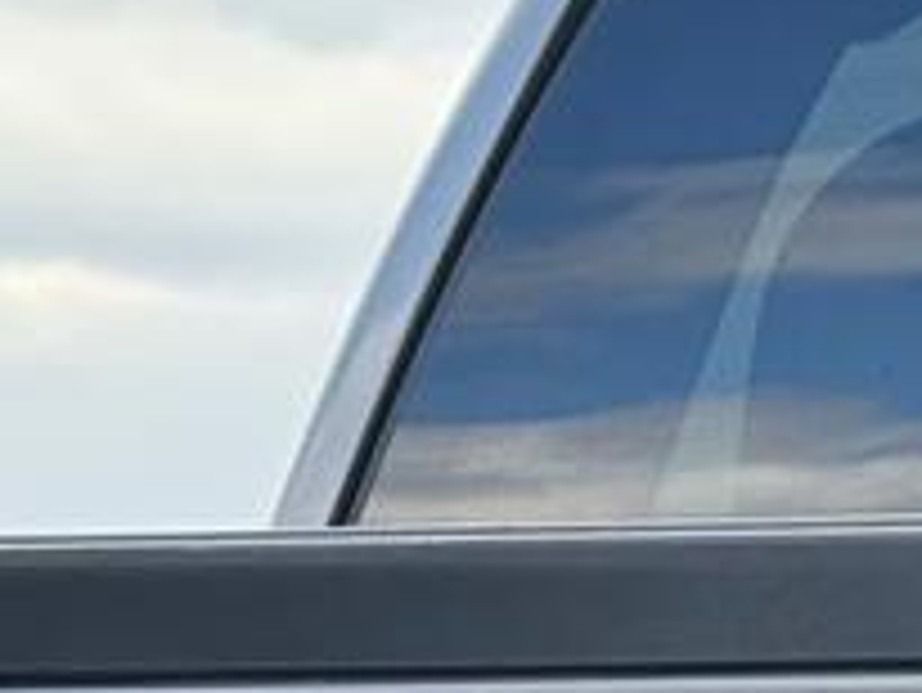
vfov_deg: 4.7
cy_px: 2128
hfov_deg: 6.5
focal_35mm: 299
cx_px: -468
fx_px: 7969
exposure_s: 1/609
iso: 64
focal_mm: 6.76
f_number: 1.78
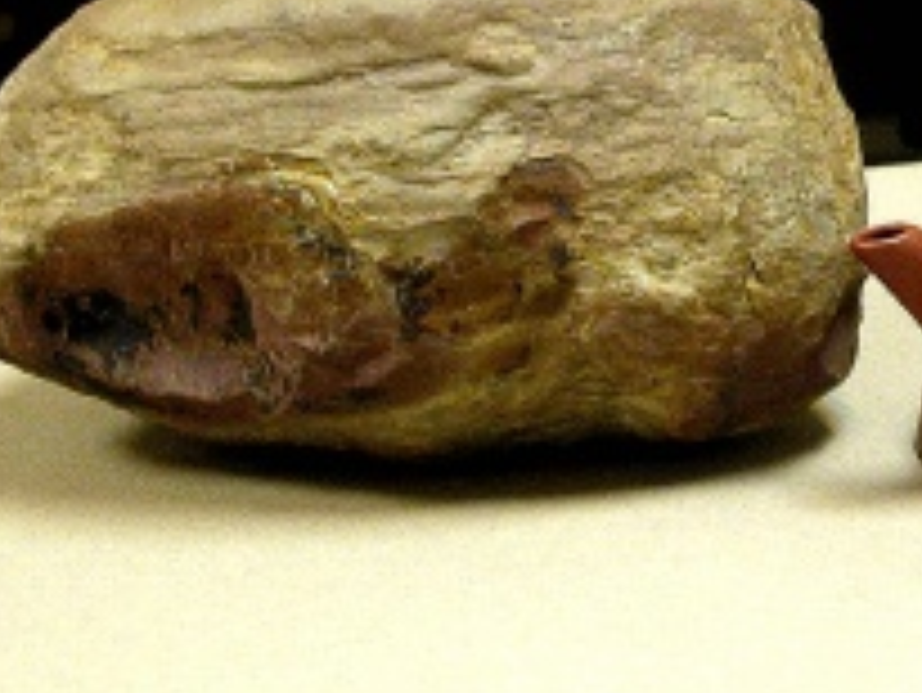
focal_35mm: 119
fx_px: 3171
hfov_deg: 16.4
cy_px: 171
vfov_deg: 12.4
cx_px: 765
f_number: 8
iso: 400
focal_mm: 15.7
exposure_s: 1/2.7
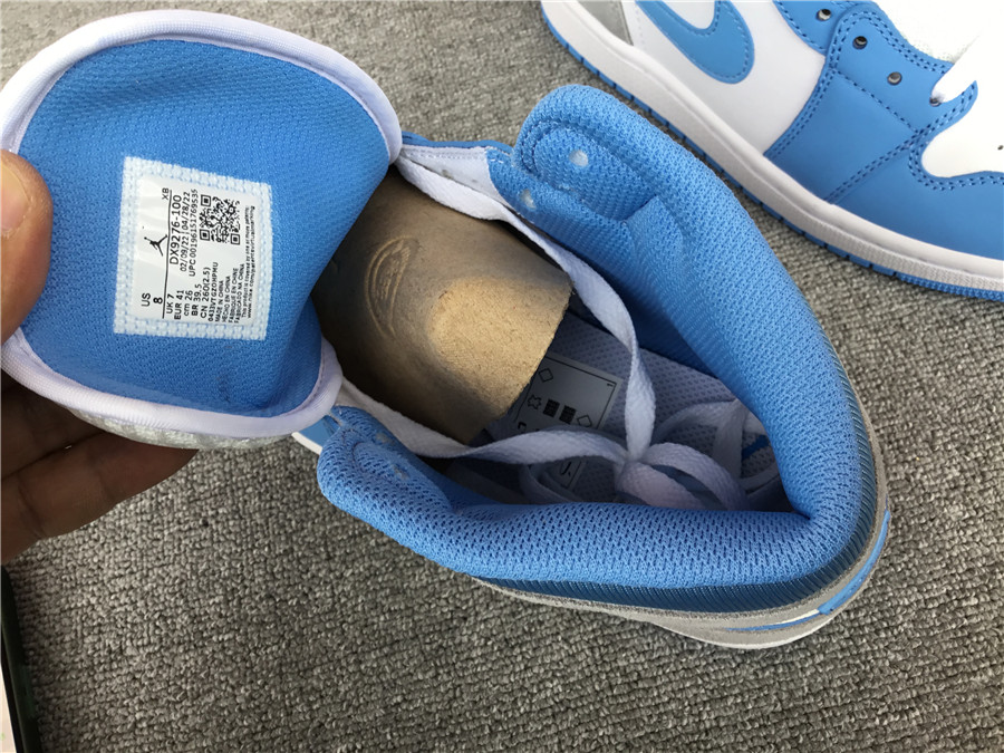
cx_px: 502
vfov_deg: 45.4
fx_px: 899
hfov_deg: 58.4
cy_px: 376
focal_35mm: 31
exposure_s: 1/50
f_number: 2.4
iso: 25
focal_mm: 3.3
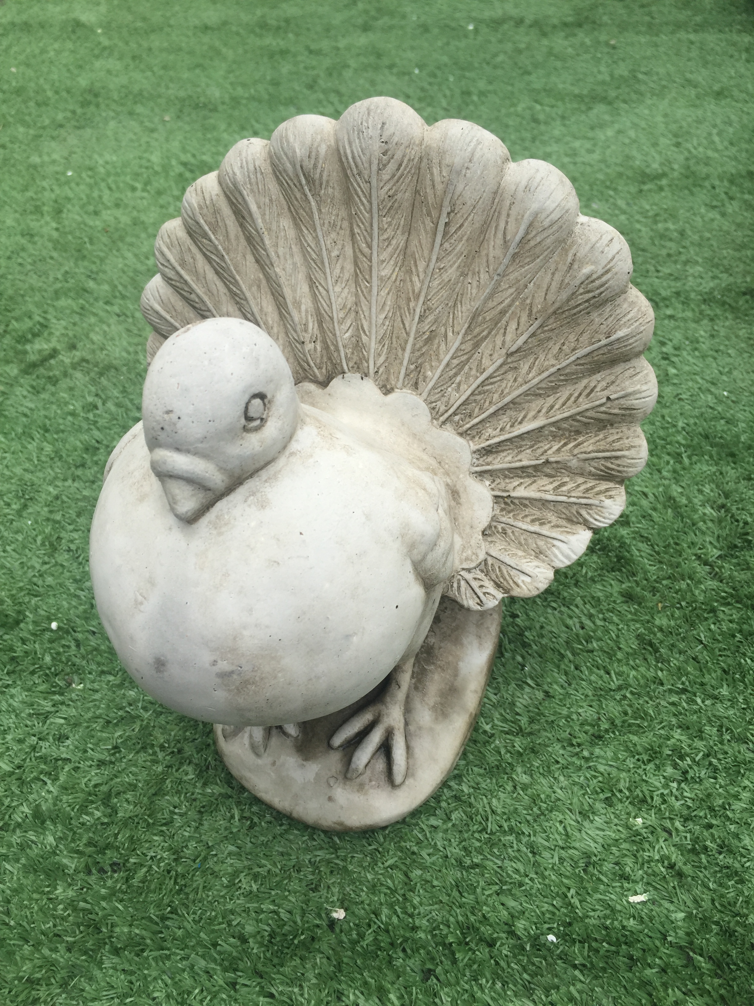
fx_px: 842
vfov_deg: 61.7
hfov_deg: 48.2
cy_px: 503
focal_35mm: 29
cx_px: 377
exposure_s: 1/1647
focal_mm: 4.15
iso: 32
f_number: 2.2
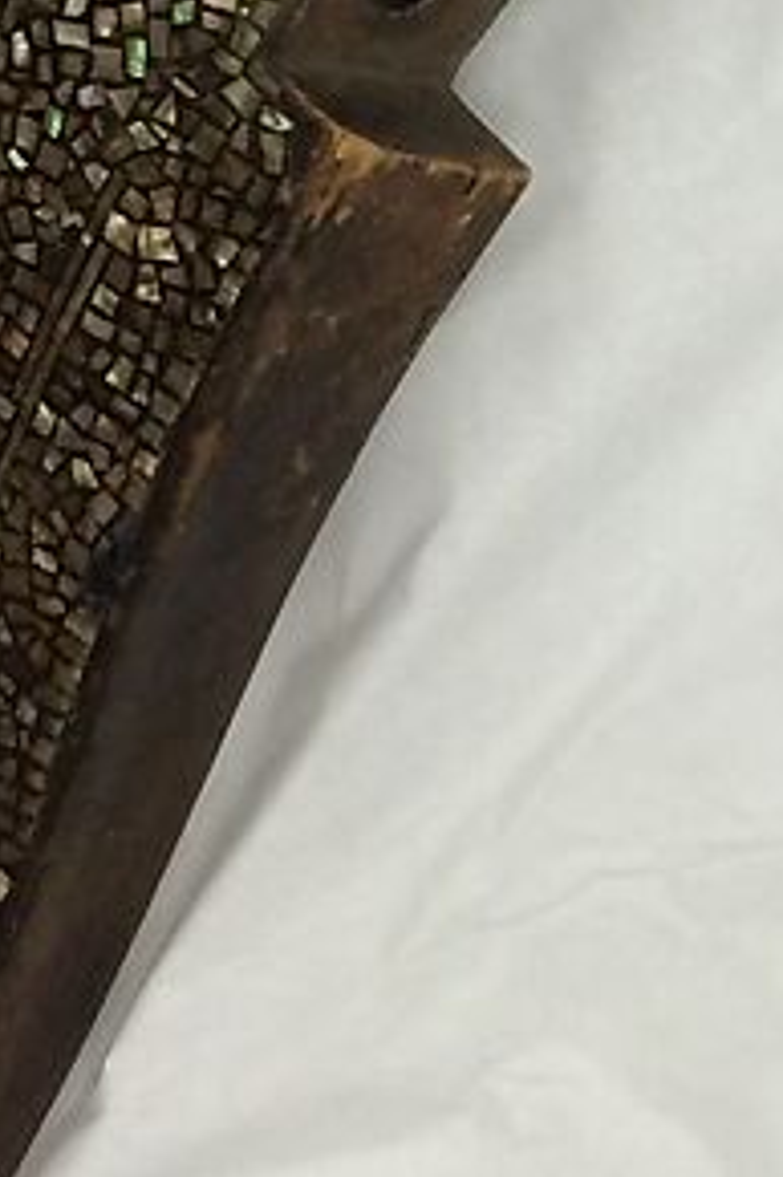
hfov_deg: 10.4
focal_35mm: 125
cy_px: -97
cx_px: 1314
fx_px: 4083
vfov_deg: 16.0
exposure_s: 1/30
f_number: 2.2
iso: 50
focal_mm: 4.15
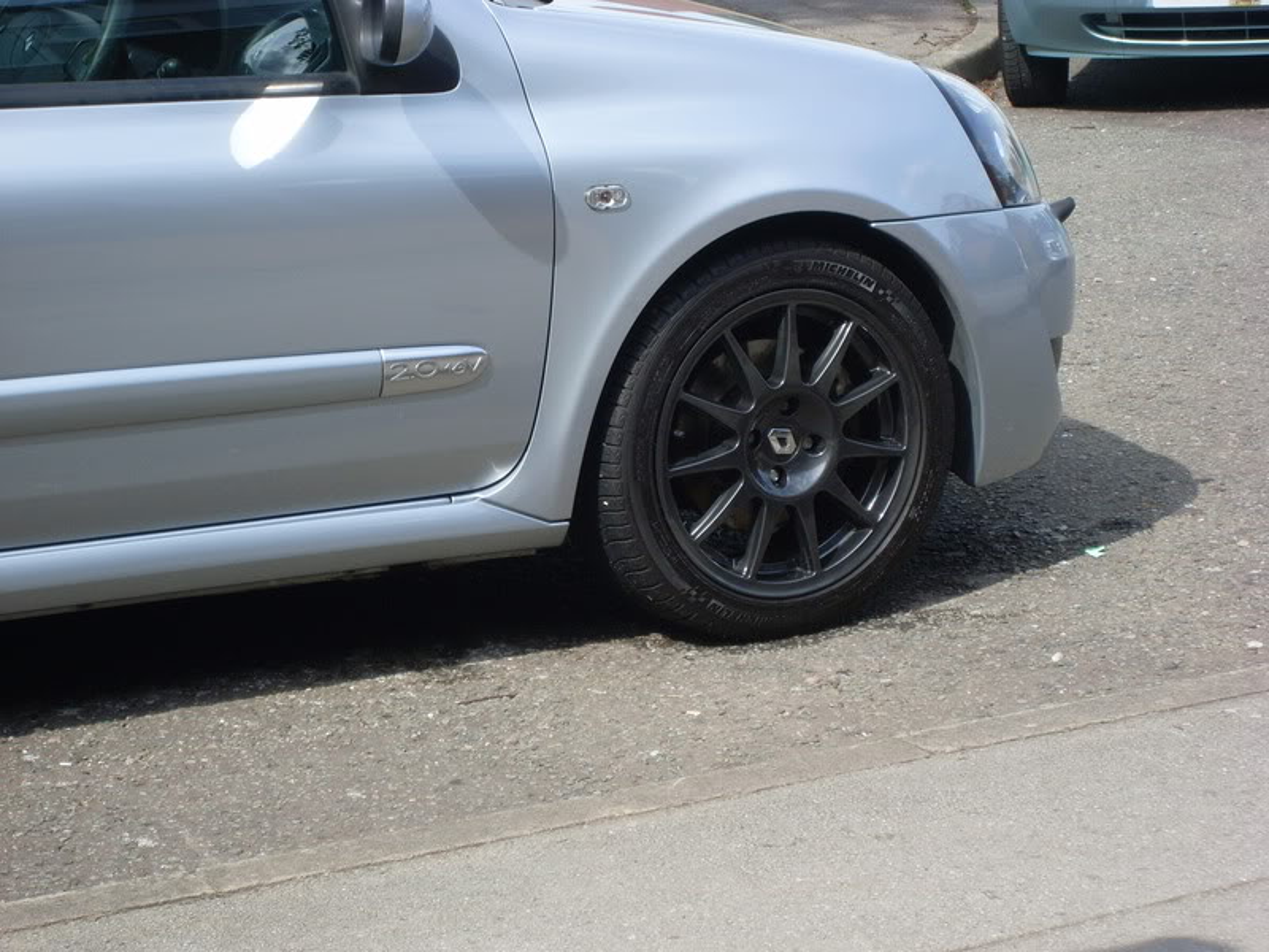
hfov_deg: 17.3
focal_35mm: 114
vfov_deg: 13.0
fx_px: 4179
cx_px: 634
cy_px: 476
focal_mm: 18.9
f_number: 5.6
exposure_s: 1/250
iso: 80
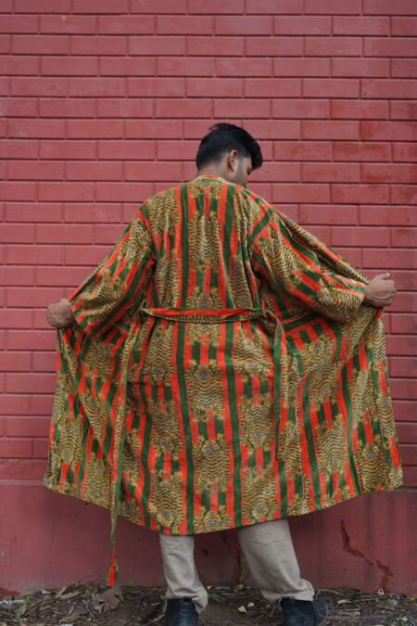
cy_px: 313
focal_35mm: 50
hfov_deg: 27.0
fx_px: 869
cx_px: 208
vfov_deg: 39.6
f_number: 5
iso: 500
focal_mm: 50
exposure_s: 1/160
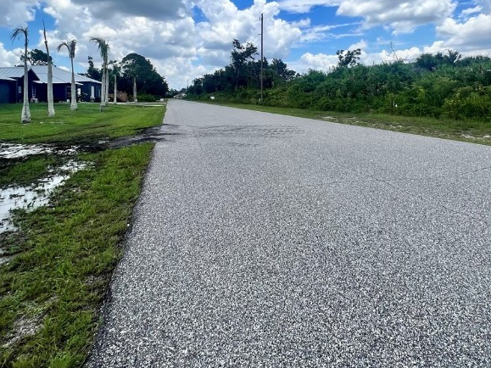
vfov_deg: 55.2
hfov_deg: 73.8
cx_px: 268
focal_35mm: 23
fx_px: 326
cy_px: 80
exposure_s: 1/2801
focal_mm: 1.57
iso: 32
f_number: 1.8
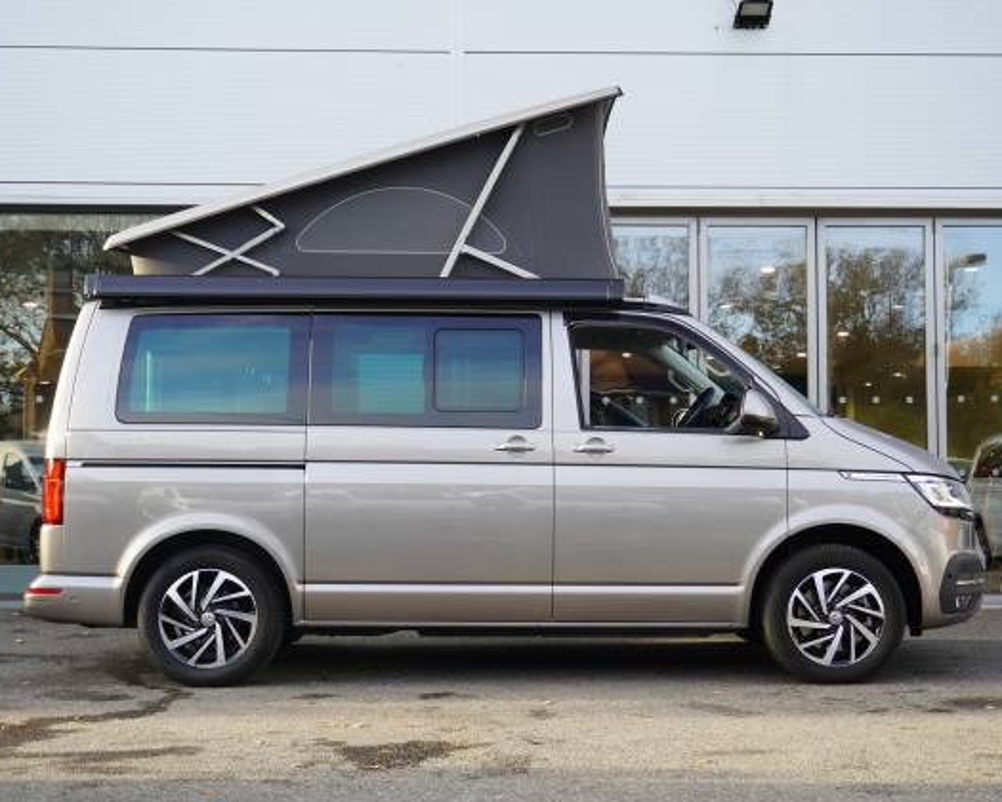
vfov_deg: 31.5
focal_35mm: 48
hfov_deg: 38.8
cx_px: 531
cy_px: 403
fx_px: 1423
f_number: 4.5
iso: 160
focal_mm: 28
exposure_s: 1/60
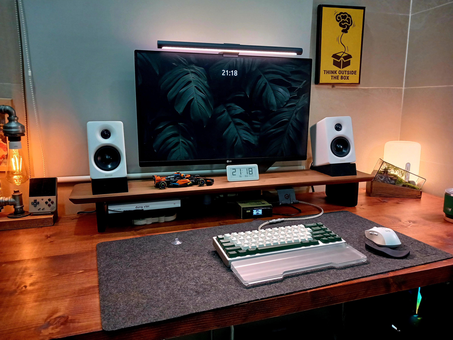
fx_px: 353
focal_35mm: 27
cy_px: 170
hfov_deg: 65.3
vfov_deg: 51.4
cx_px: 226
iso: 320
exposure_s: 1/50
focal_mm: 4
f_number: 1.8
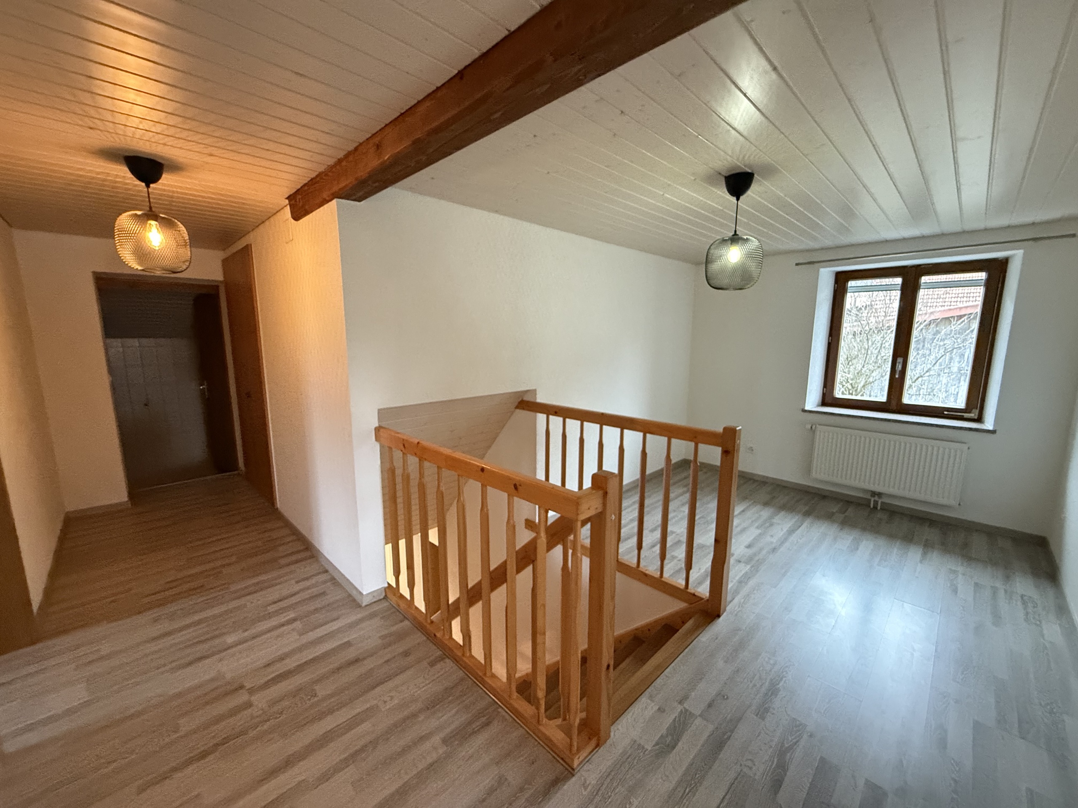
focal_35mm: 14
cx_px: 539
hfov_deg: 102.1
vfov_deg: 85.7
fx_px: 436
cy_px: 404
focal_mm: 2.22
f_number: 2.2
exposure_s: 1/50
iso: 800
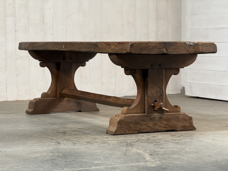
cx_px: 114
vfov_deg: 12.3
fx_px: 790
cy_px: 86
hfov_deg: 16.4
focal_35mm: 120
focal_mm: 15.66
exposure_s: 1/50
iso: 200
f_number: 2.8
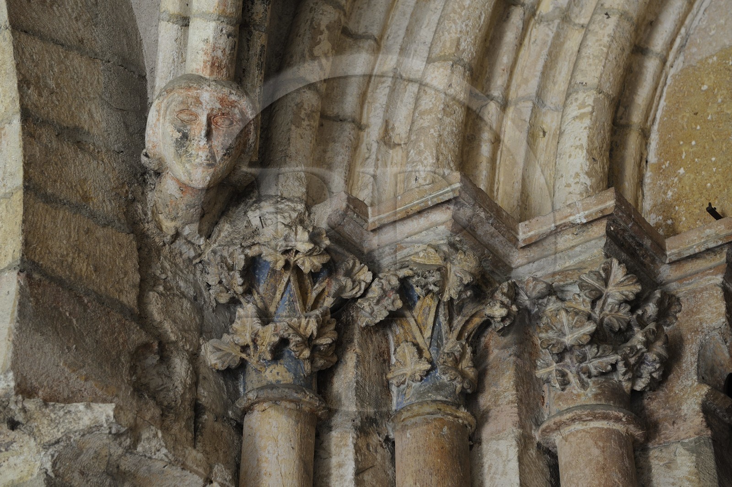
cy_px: 244
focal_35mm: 70
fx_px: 1422
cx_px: 366
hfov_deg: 28.9
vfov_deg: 19.4
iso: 800
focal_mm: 70
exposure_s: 1/60
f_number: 5.6
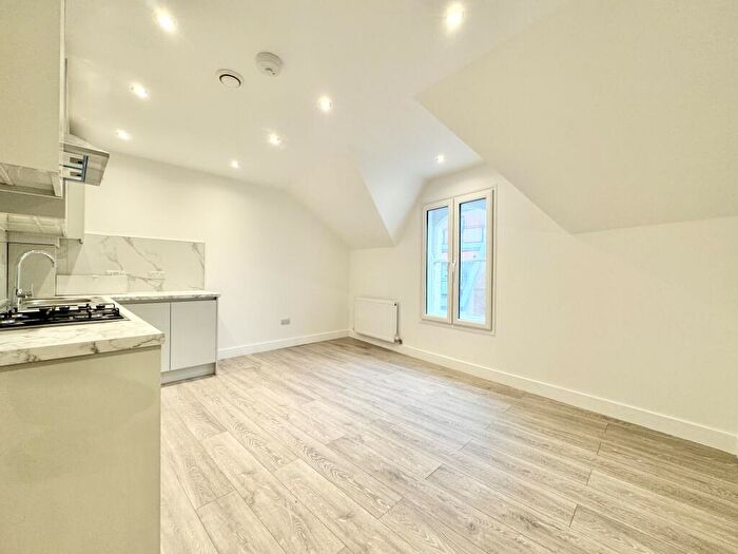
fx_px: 298
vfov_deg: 85.7
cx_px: 369
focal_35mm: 14
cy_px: 277
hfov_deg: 102.1
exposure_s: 1/100
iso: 125
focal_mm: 2.22
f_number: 2.2
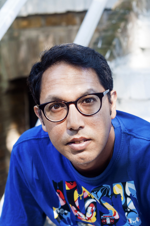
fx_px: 470
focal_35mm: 75
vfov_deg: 27.0
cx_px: 75
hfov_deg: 18.1
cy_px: 113
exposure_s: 1/60
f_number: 4
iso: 250
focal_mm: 50
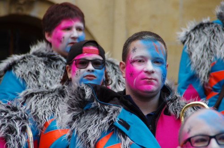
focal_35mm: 300
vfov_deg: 4.6
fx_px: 1863
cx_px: 112
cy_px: 74
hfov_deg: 6.9
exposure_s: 1/250
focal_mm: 200
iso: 400
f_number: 6.3
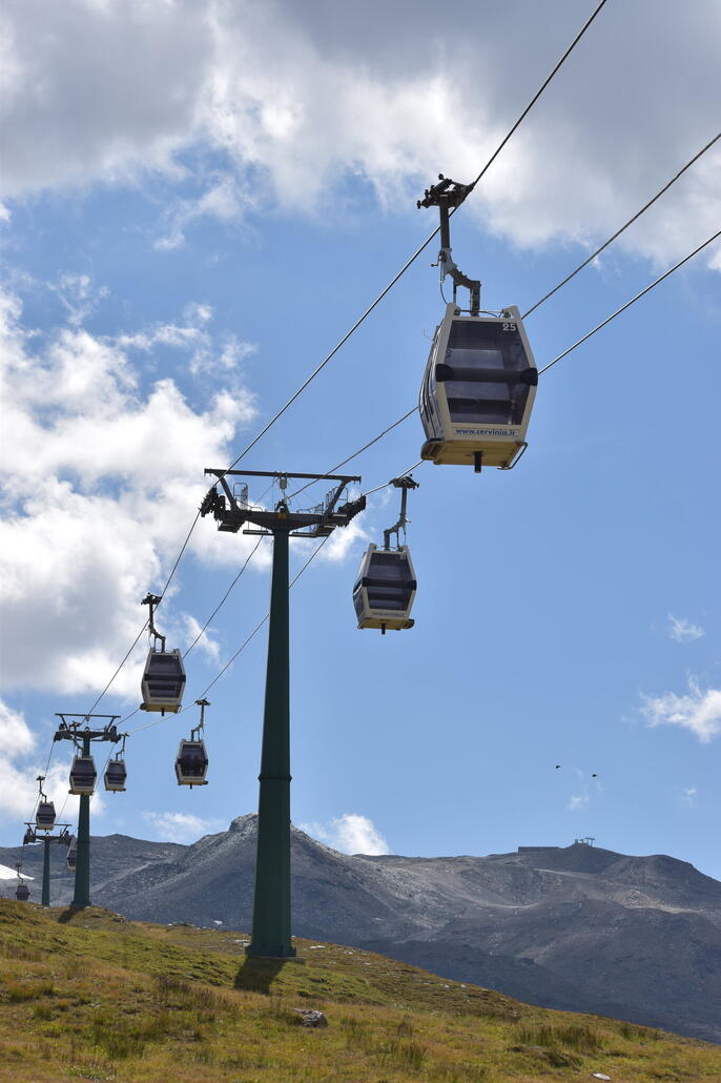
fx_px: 3156
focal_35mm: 105
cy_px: 542
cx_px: 360
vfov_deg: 19.5
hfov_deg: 13.0
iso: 100
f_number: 11
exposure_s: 1/500
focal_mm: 70
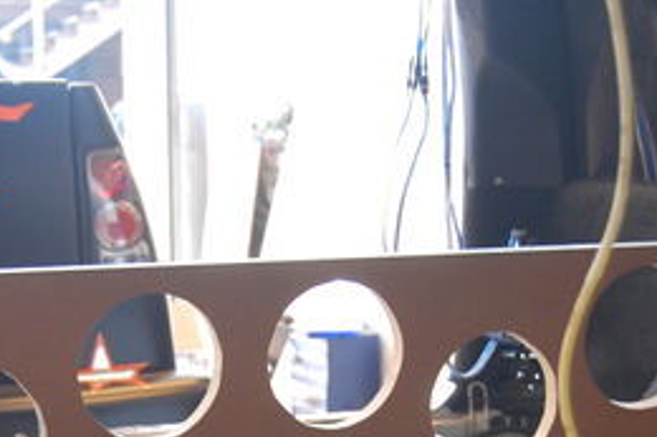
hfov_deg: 17.3
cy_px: 510
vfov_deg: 11.4
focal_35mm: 118
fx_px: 2152
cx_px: 215
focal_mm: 32
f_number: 4.5
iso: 800
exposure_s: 1/20
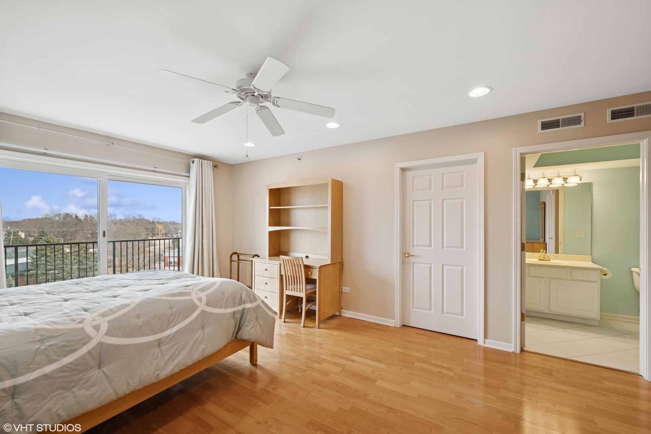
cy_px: 217
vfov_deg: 81.2
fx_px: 253
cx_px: 326
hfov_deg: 104.3
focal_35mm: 14
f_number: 9
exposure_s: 1/40
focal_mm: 14
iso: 200
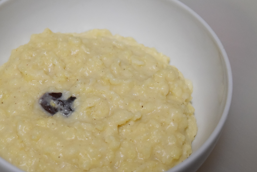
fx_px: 628
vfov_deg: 15.5
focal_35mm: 88
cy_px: 96
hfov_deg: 23.0
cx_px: 91
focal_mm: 40
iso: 2800
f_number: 5
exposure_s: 1/125
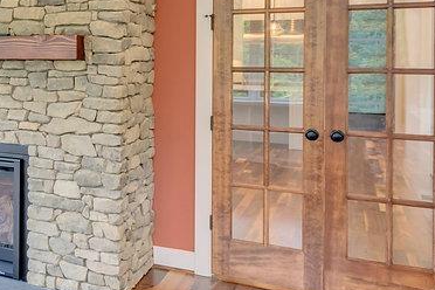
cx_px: -7
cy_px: 66
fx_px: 548
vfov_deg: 29.1
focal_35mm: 45
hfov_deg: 38.1
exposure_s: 1/10
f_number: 9
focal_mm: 11
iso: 400
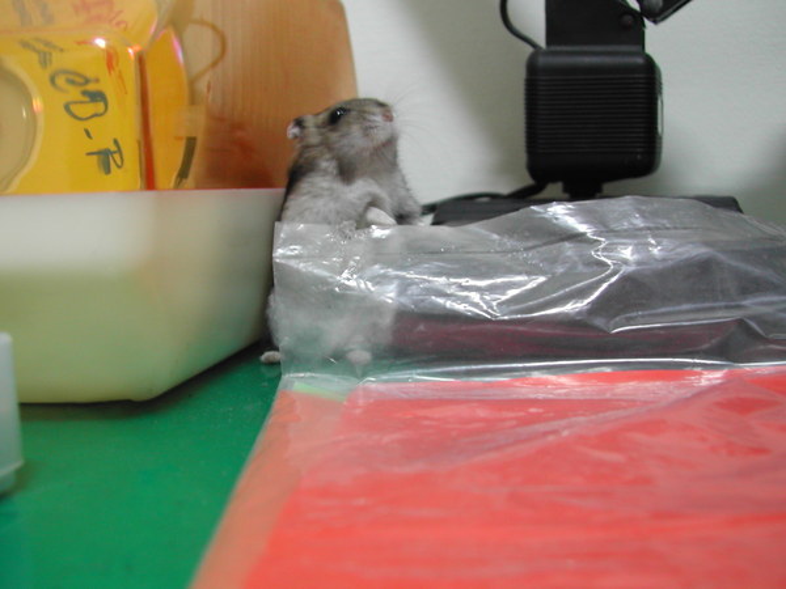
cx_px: 393
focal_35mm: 38
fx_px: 863
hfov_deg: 49.0
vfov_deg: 37.7
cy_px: 294
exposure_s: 1/3.6
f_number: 2.8
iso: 106
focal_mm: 8
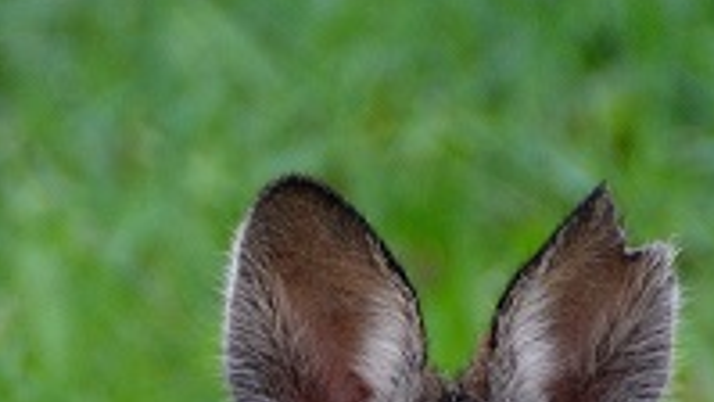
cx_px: -61
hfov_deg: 1.4
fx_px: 29842
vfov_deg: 0.8
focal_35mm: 1576
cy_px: 1116
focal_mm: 200
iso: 800
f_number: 5.6
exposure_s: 1/125
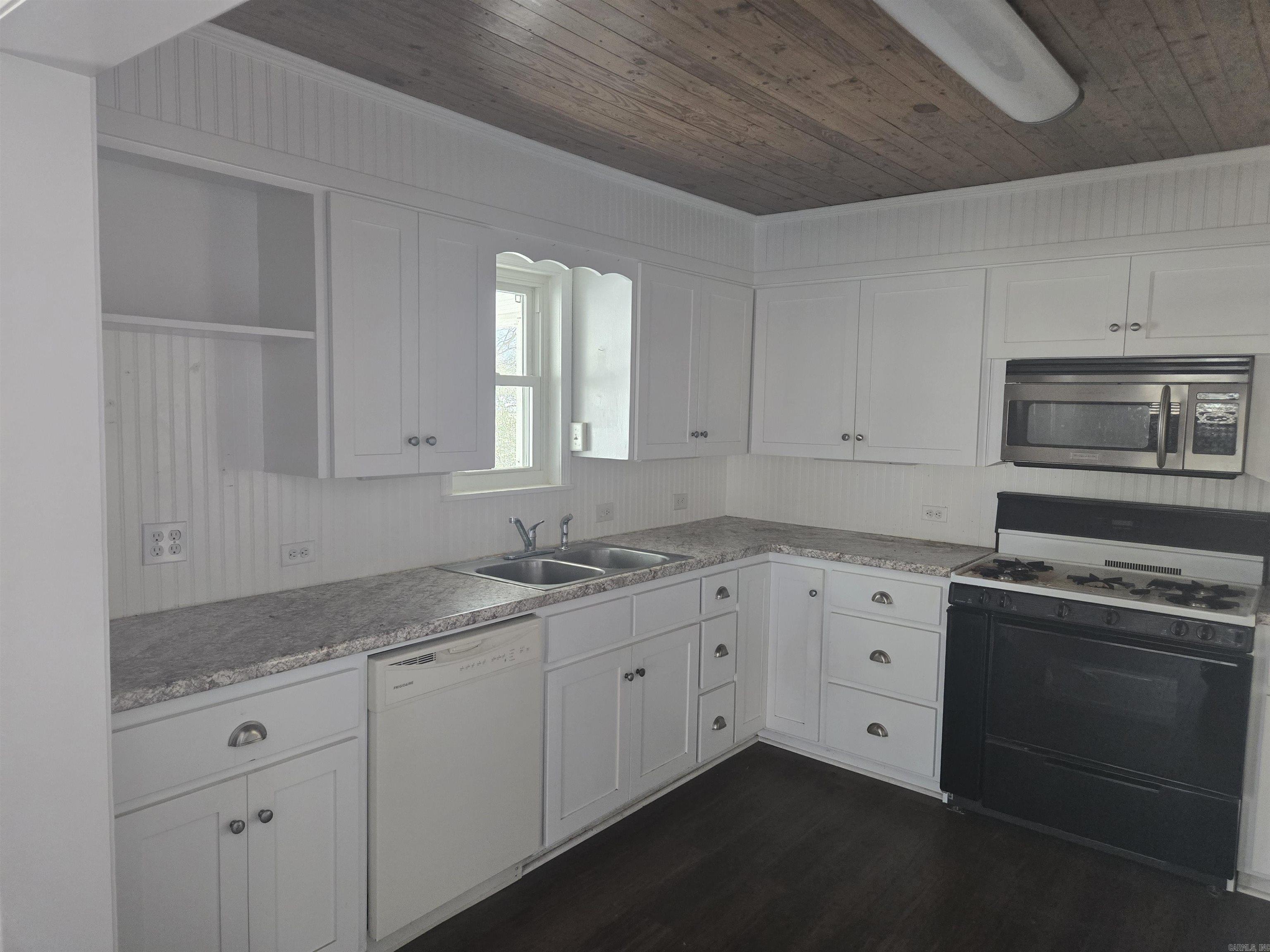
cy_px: 476
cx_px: 635
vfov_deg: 58.9
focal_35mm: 23
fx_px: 844
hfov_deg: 73.9
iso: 400
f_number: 1.8
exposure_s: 1/120
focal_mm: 5.4
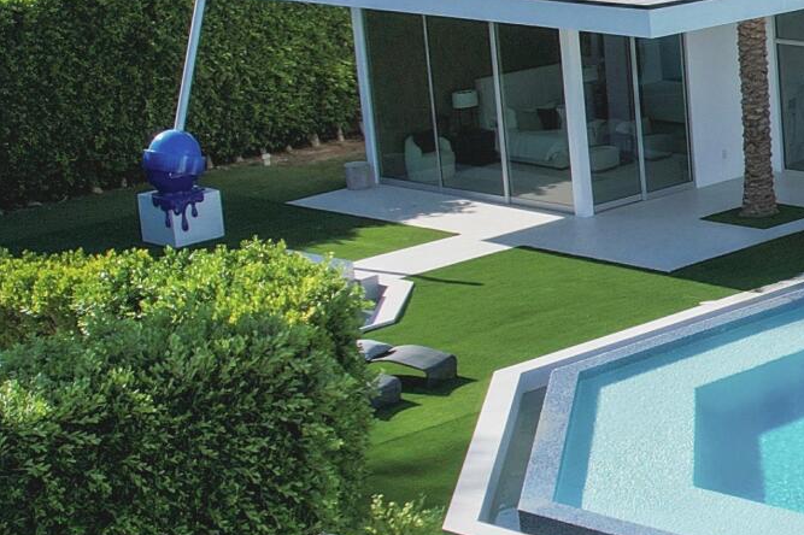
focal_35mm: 99
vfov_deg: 13.8
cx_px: 1305
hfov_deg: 17.8
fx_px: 2210
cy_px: 229
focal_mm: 8.38
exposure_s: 1/1500
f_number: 2.8
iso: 100
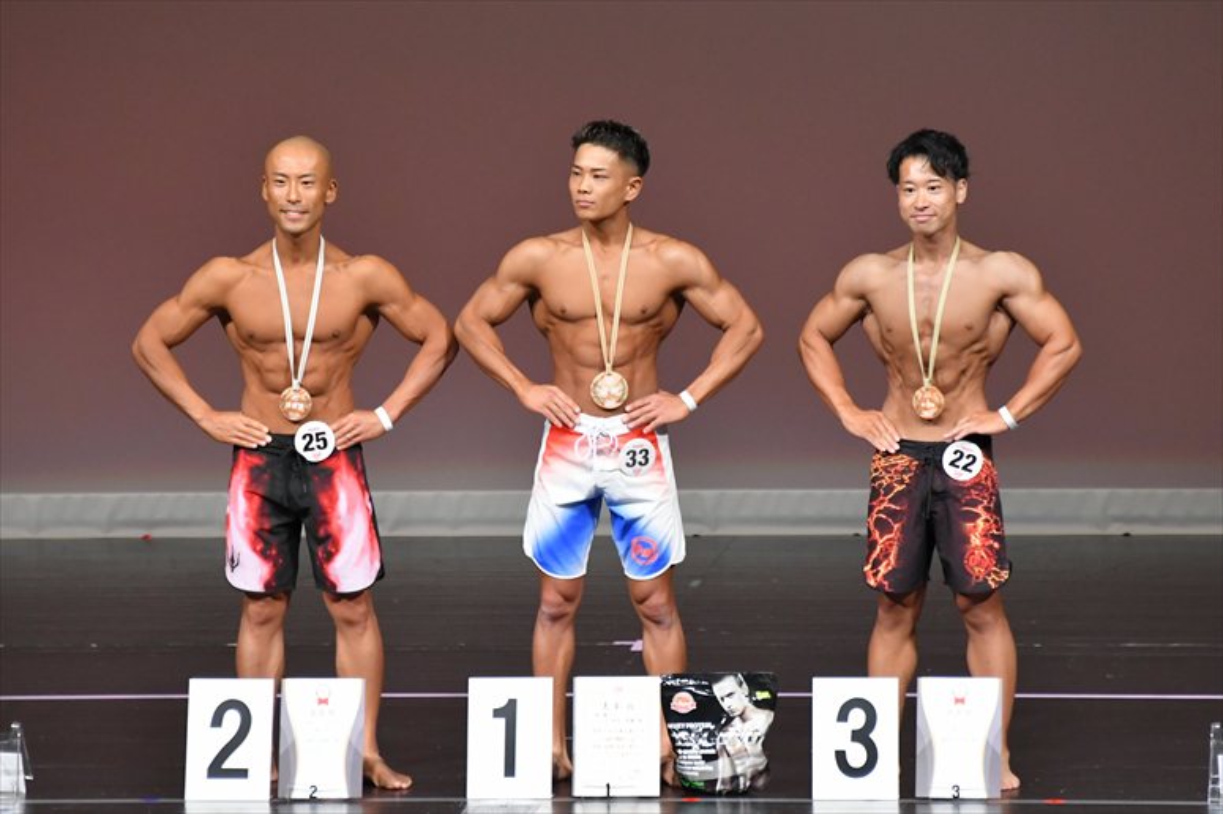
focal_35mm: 345
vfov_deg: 4.0
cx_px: 612
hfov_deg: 6.0
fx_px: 11715
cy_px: 407
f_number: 5.6
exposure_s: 1/400
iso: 4000
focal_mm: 230
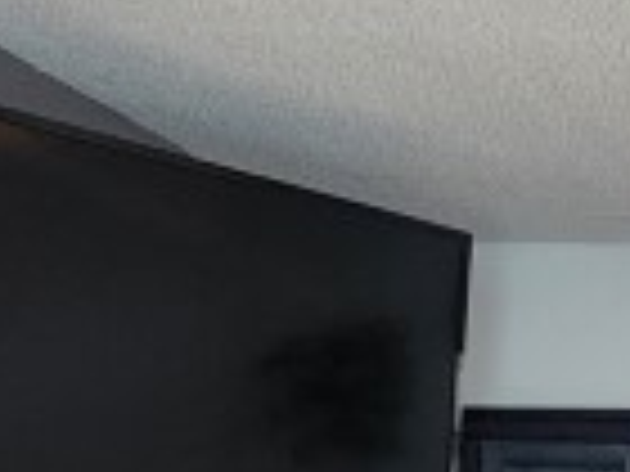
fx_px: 1729
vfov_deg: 14.4
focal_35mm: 95
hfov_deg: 17.6
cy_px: 737
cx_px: 1053
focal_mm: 2.2
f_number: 2.2
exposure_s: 1/30
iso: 400
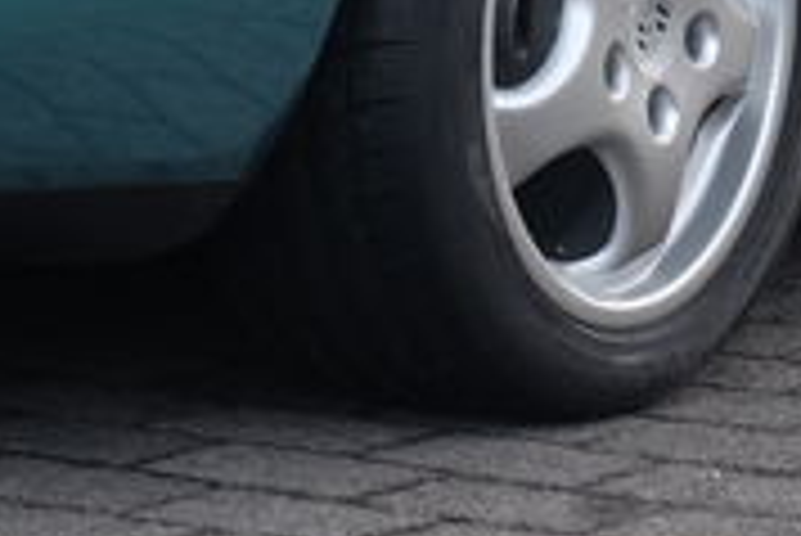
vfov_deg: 4.2
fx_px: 7170
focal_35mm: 322
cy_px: -311
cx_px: 238
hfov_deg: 6.4
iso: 640
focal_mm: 37.4
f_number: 3.6
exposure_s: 1/60
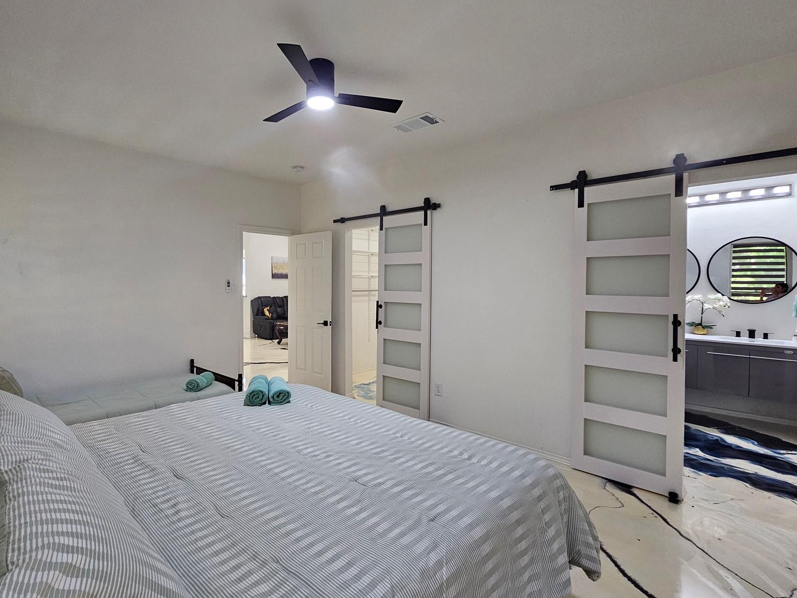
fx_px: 368
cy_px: 290
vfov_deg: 78.1
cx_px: 342
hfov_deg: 93.9
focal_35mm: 16
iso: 200
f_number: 2.2
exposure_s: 1/60
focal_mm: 2.2
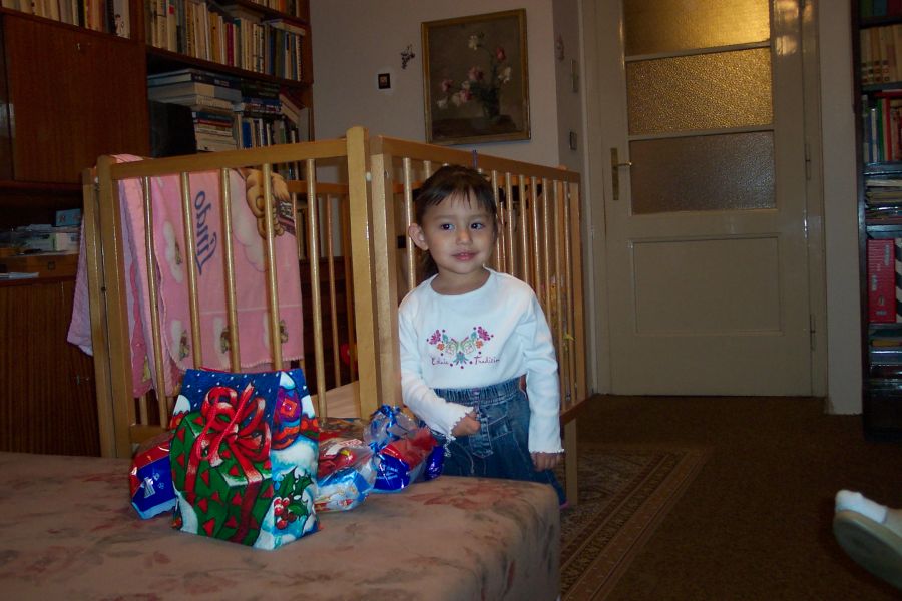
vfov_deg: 35.1
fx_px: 952
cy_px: 300
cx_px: 451
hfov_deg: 50.7
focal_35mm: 38
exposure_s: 1/30
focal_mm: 8
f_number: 2.8
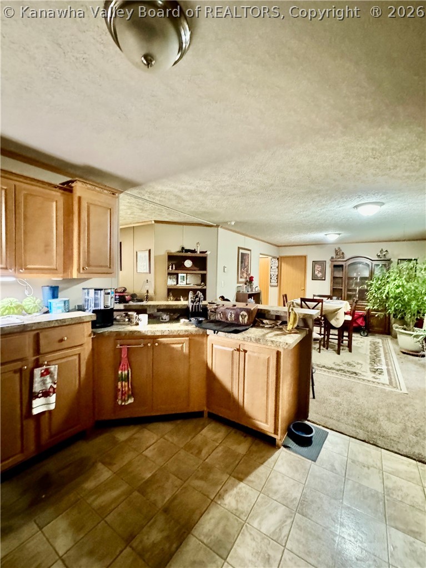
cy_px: 284
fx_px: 230
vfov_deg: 102.0
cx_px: 213
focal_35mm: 14
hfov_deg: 85.7
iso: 1250
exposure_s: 1/40
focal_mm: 2.22
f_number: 2.2
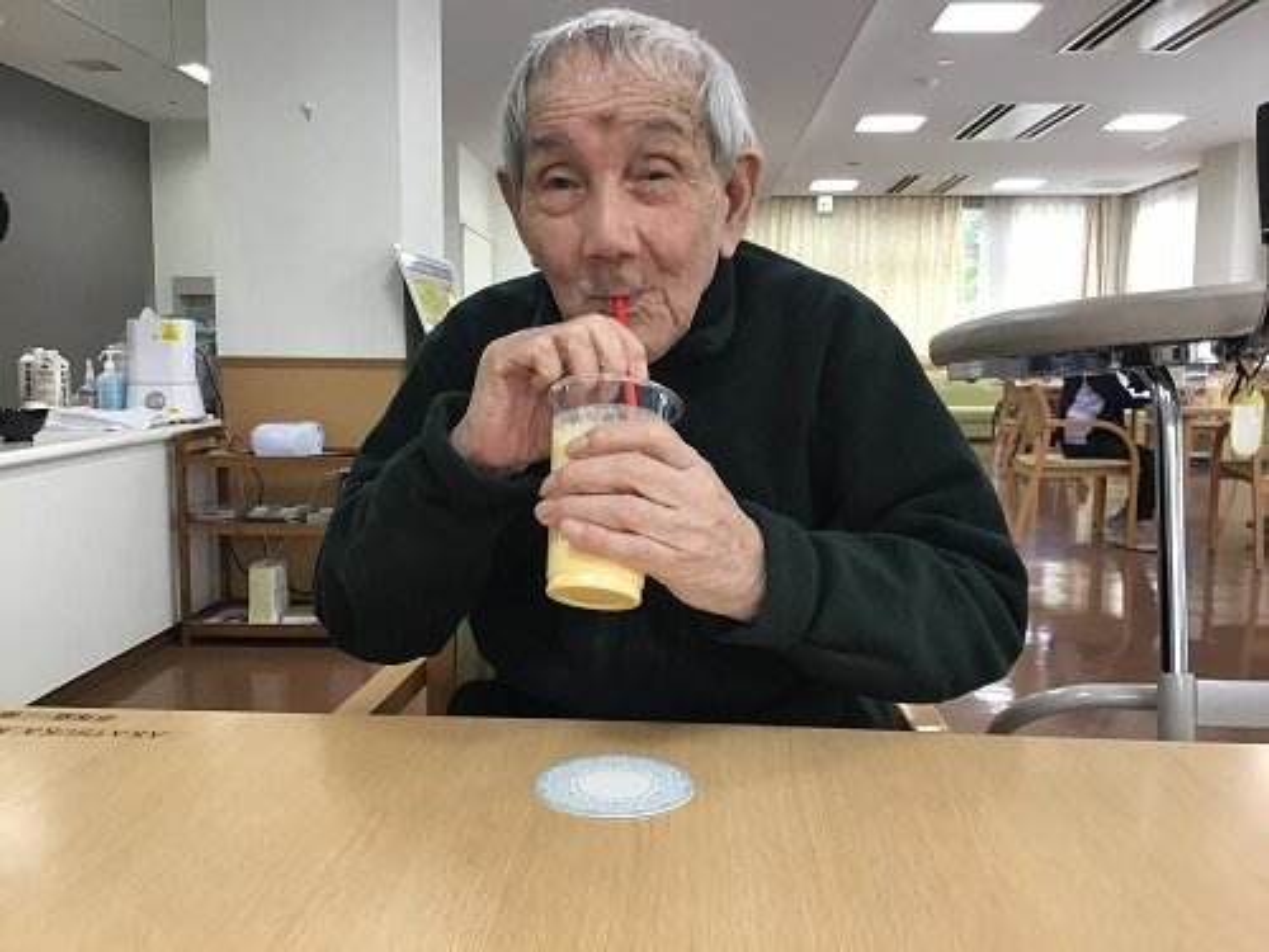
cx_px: 634
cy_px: 476
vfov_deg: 45.4
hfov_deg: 58.4
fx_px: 1136
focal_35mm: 31
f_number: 2.4
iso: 32
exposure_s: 1/30
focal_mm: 3.3
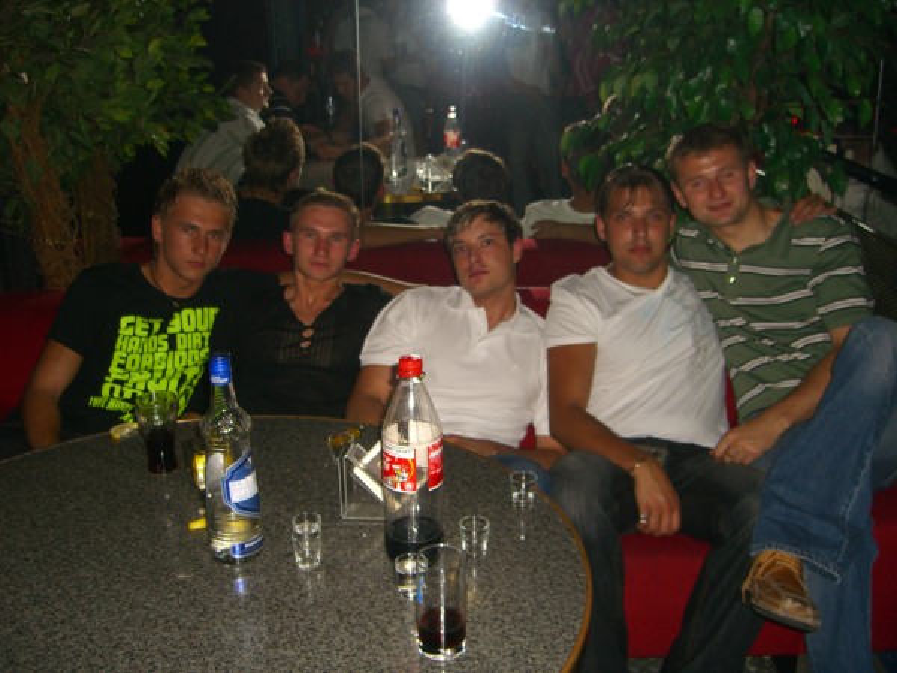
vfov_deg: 37.7
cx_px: 448
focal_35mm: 38
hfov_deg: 49.0
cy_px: 336
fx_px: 985
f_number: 2.8
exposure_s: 1/60
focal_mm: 7.9
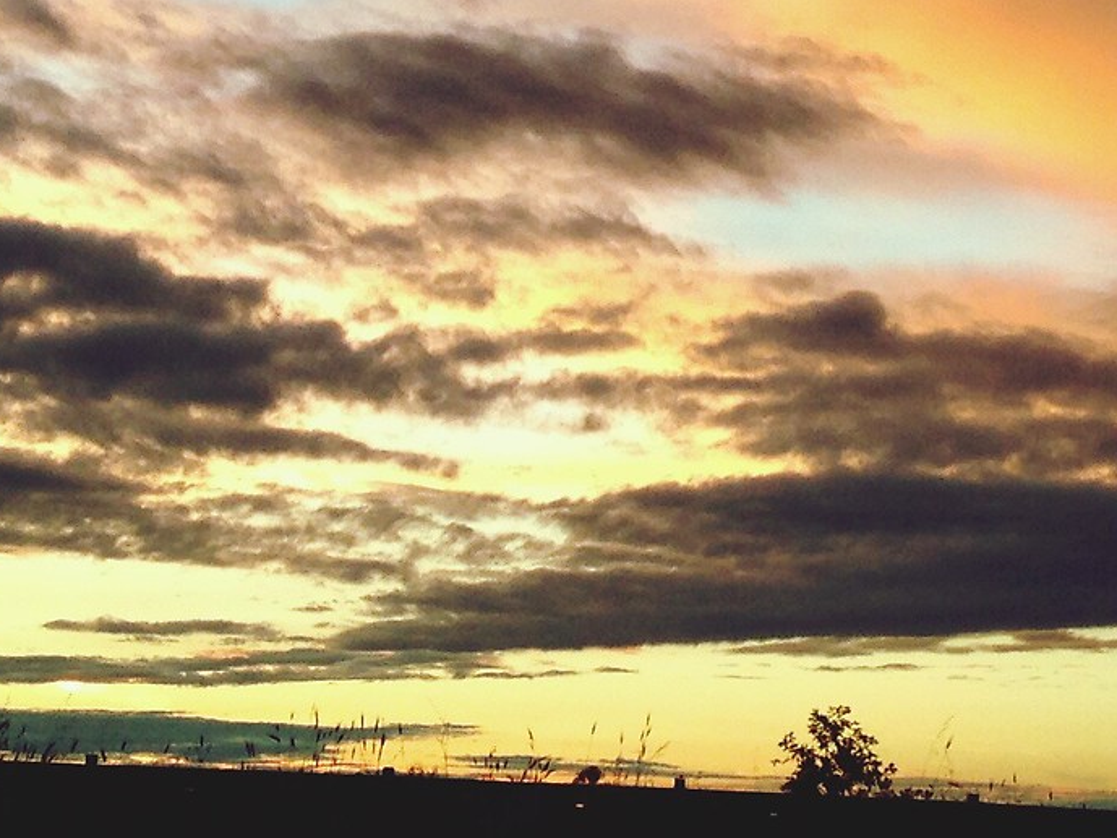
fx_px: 3712
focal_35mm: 115
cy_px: -99
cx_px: 626
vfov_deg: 12.6
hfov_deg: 17.1
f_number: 2.4
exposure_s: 1/227
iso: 50
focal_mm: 4.12
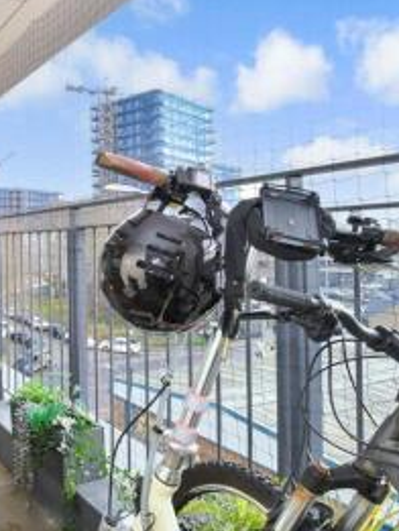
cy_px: 237
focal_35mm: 28
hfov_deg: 41.2
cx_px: -26
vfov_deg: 63.3
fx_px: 430
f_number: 8
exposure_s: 1/50
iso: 125
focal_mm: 11
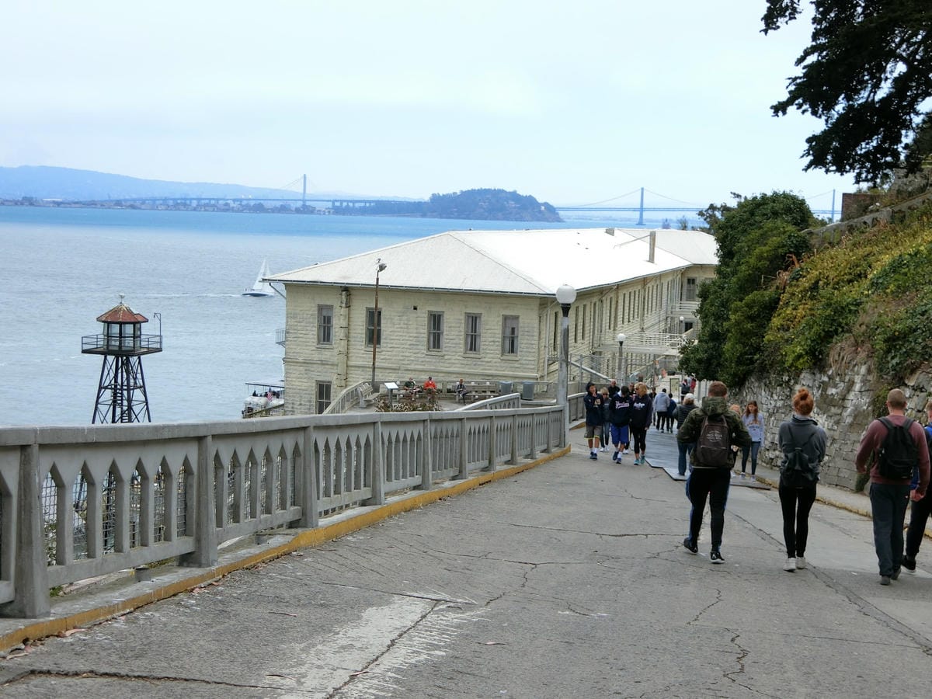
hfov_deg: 38.2
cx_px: 466
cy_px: 350
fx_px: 1346
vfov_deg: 29.1
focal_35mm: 50
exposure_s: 1/800
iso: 80
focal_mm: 11.1
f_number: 3.7
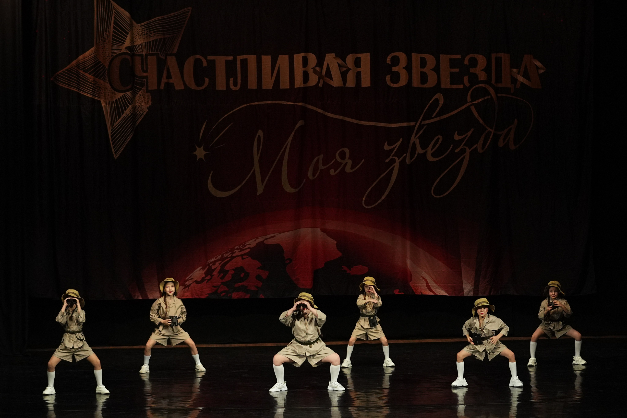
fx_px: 1829
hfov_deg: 19.5
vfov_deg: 13.0
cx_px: 314
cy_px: 209
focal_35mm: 105
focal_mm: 70
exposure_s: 1/400
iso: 2500
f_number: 2.8
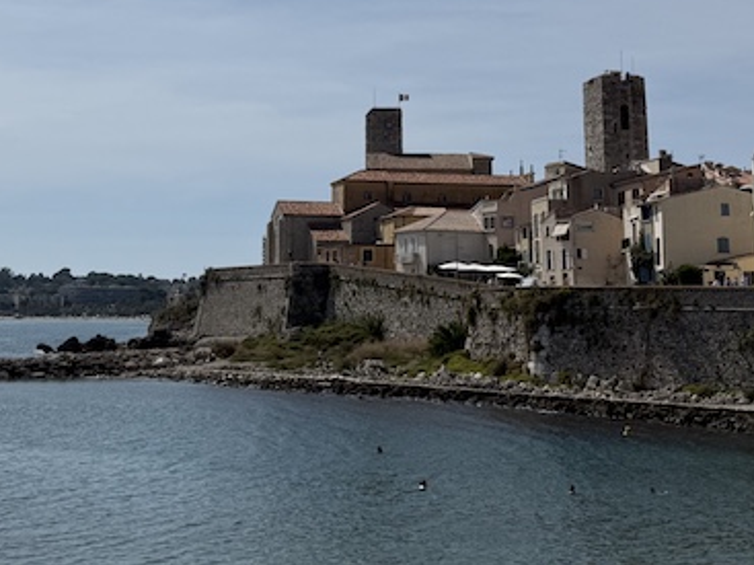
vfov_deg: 21.3
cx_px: 244
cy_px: 35
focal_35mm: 67
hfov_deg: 28.8
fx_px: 1459
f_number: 1.78
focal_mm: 6.76
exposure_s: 1/14286
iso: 64
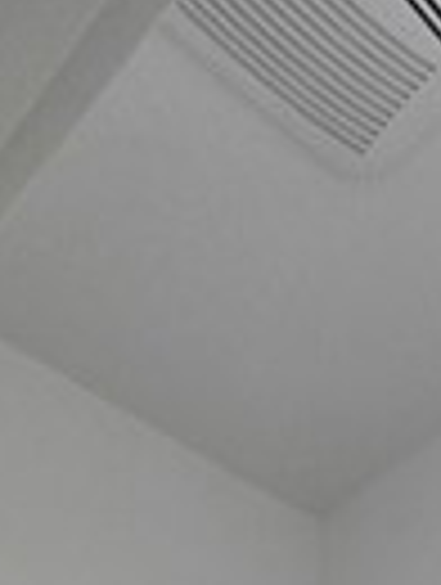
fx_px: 1084
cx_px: 675
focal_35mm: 64
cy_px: 1336
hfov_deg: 19.7
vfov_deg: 16.2
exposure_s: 1/120
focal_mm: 2.2
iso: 100
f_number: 2.2
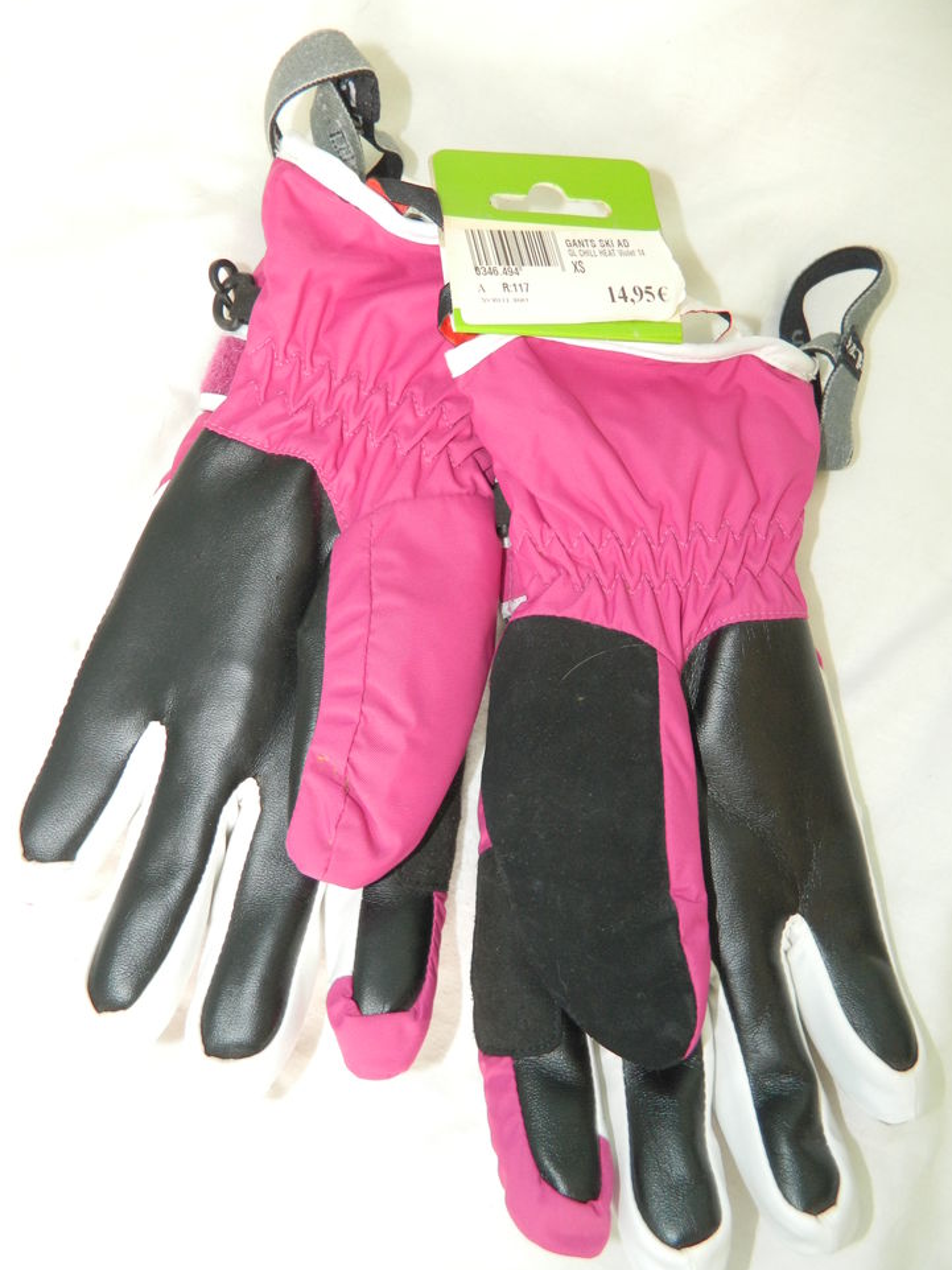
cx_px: 485
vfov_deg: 67.3
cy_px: 653
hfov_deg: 53.0
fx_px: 954
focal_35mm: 26
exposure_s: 1/30
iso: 200
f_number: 3.1
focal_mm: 4.5
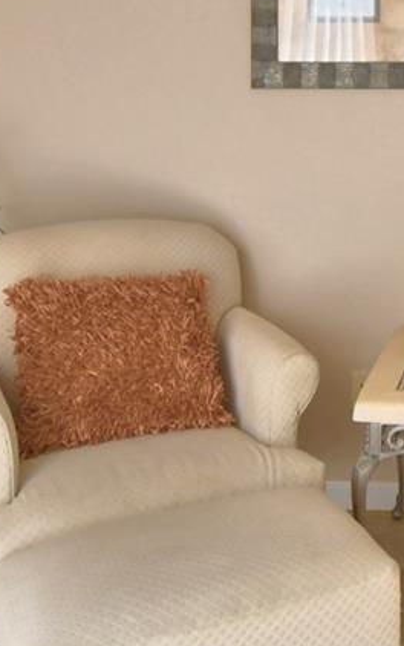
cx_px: 565
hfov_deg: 20.0
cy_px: 57
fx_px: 1021
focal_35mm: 58
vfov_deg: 33.2
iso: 400
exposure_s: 1/80
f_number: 4.5
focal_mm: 10
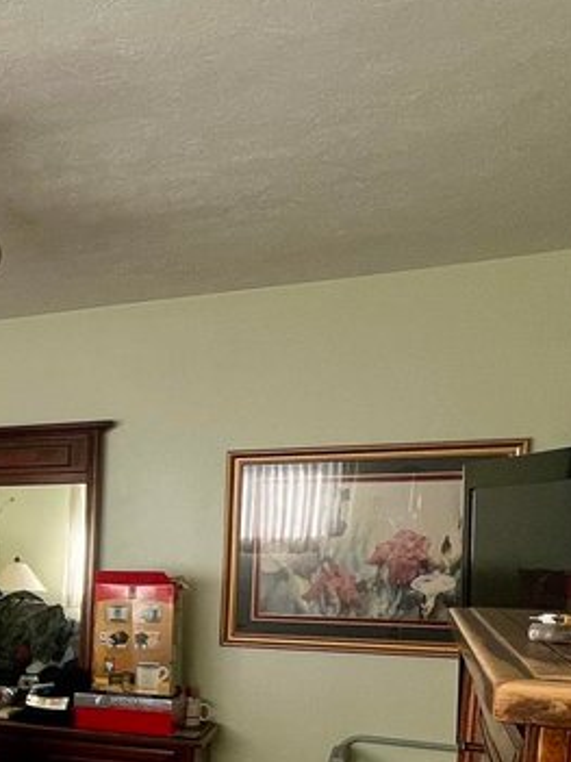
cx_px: -283
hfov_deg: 25.7
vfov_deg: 42.5
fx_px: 924
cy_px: 626
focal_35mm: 42
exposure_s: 1/99
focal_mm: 1.57
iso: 80
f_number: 1.8
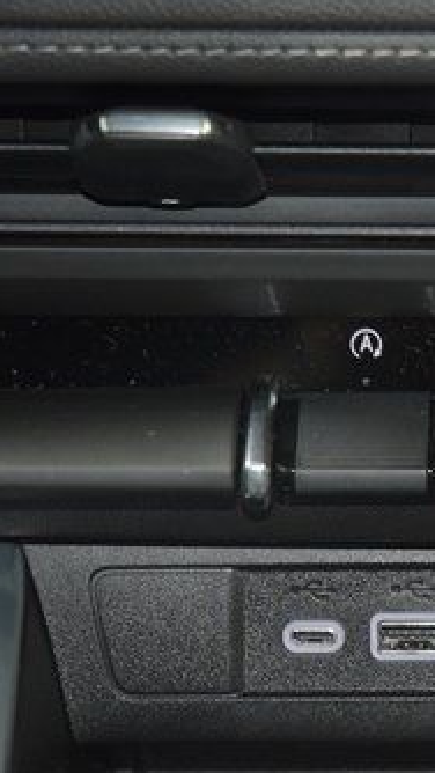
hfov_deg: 5.7
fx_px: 4325
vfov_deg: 10.2
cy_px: 344
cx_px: 569
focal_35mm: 211
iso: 2200
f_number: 4.5
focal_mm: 70
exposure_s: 1/15
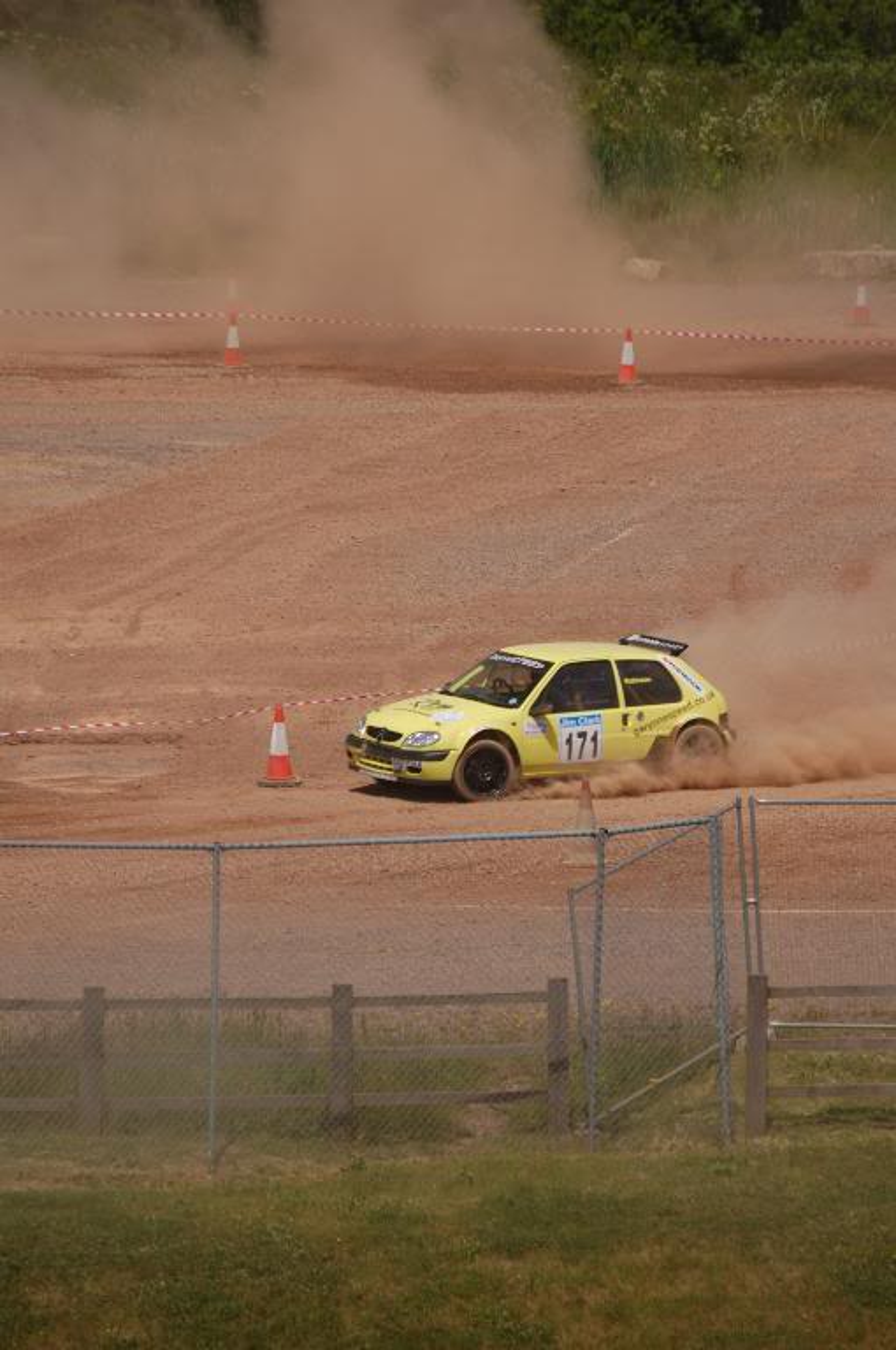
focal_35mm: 300
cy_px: 675
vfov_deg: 6.9
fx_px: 11230
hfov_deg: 4.6
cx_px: 448
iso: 200
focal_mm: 200
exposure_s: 1/400
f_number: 8
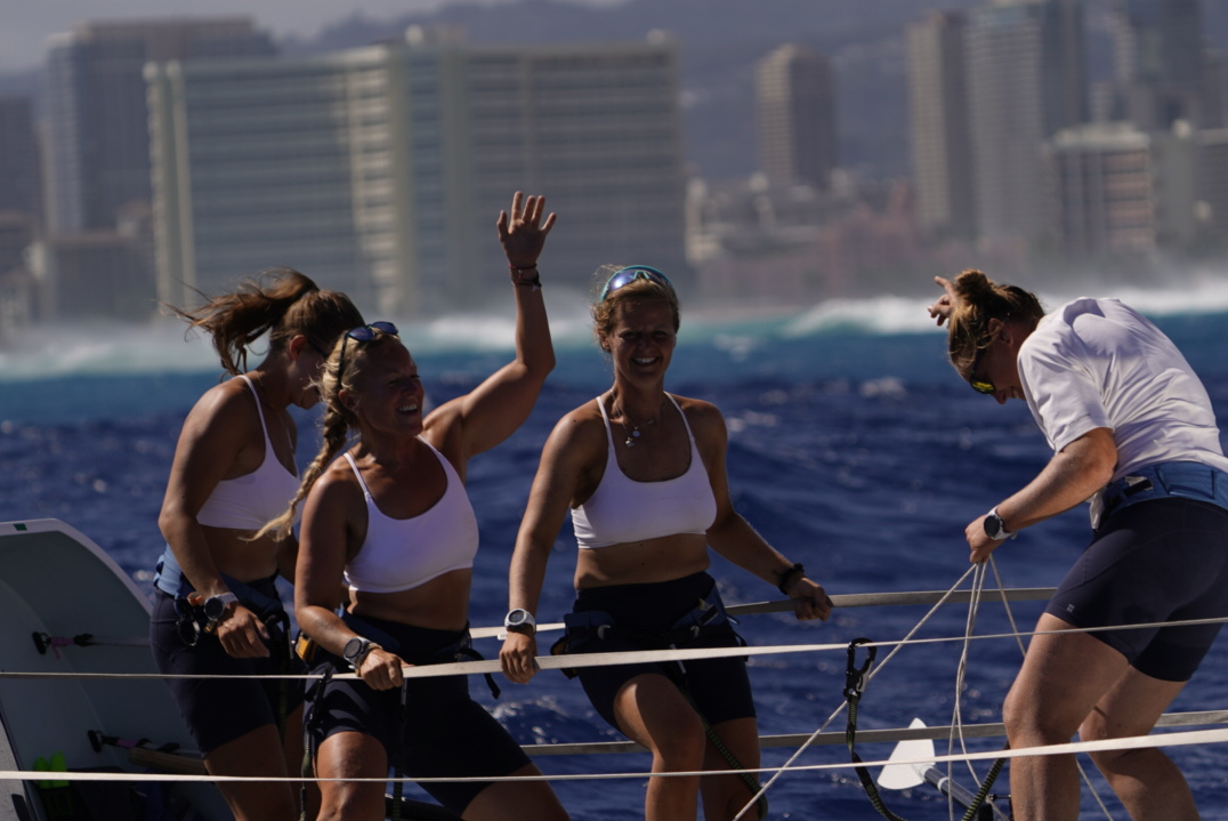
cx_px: 756
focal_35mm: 308
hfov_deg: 6.7
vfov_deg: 4.5
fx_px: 10513
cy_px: 362
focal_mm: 205
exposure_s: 1/640
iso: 50
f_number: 5.6
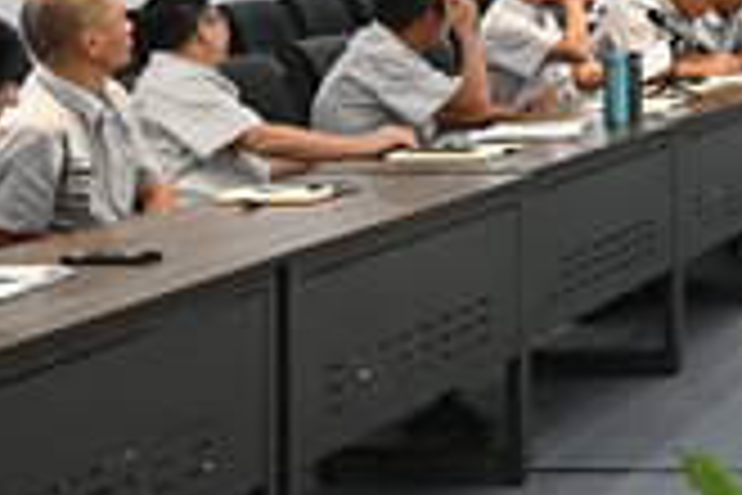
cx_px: 1300
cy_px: -68
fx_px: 2597
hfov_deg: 14.5
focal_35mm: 126
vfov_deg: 10.7
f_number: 6.3
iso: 2200
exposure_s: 1/100
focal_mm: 32
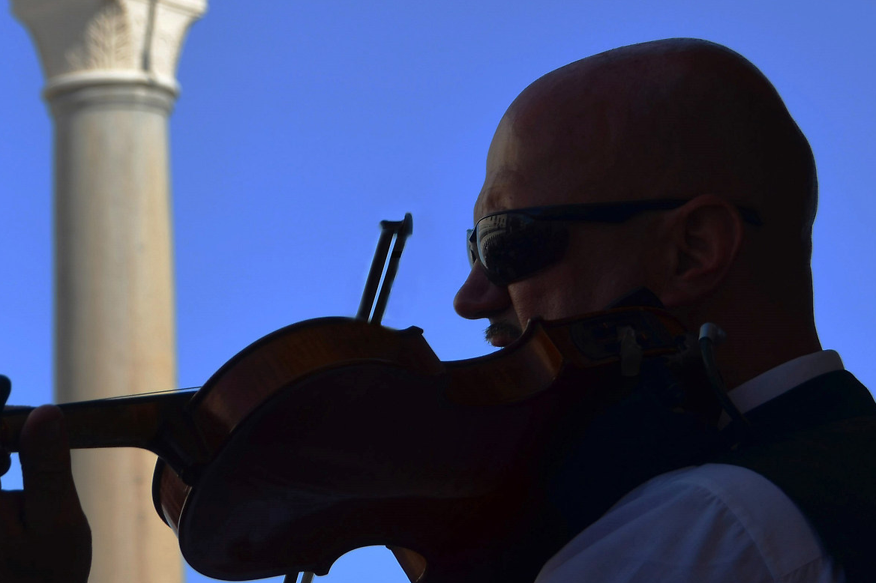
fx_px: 3892
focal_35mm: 160
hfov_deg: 12.8
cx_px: 135
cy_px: 216
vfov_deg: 8.6
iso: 100
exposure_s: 1/250
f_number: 8
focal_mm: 52
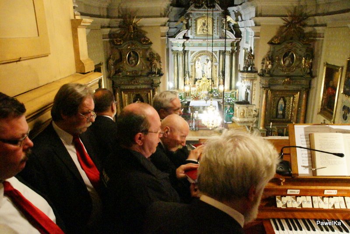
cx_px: 175
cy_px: 117
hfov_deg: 67.4
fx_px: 263
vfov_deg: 48.0
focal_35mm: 27
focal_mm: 18
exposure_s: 1/60
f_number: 5.6
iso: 12800
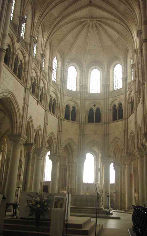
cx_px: 78
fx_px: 237
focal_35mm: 37
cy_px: 119
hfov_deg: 34.4
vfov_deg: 52.8
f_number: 4
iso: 1600
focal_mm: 24
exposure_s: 1/45
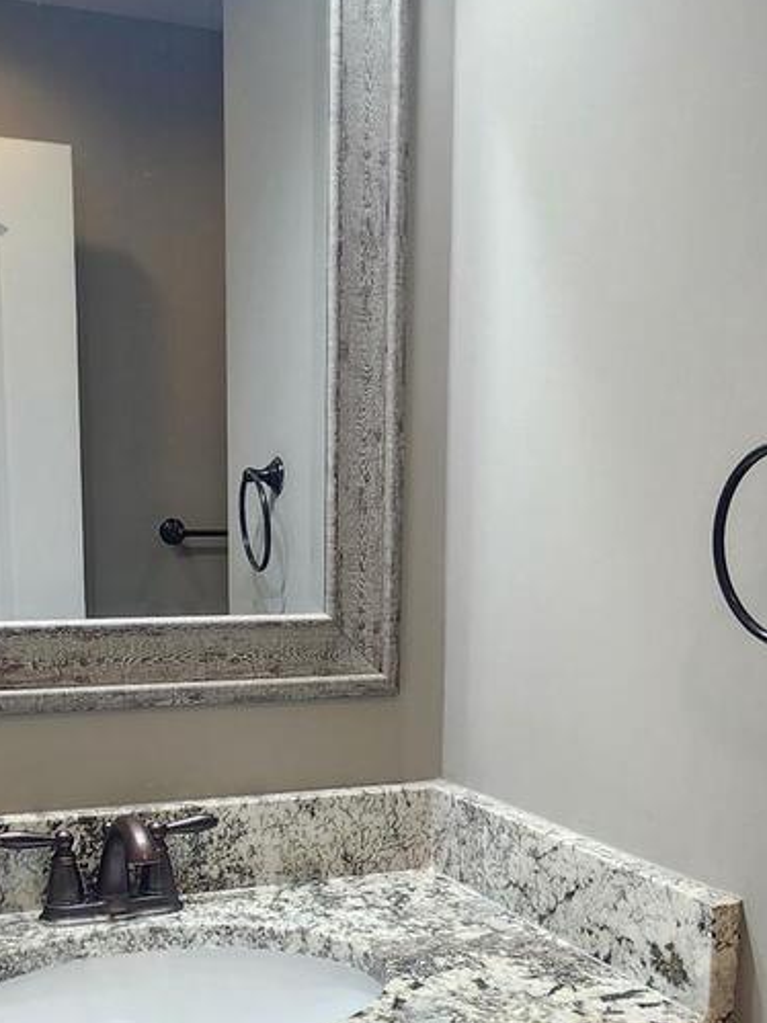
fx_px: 1182
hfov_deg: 35.9
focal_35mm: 40
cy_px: 761
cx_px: 381
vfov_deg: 45.3
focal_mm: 2.2
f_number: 2.2
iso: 80
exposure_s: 1/60
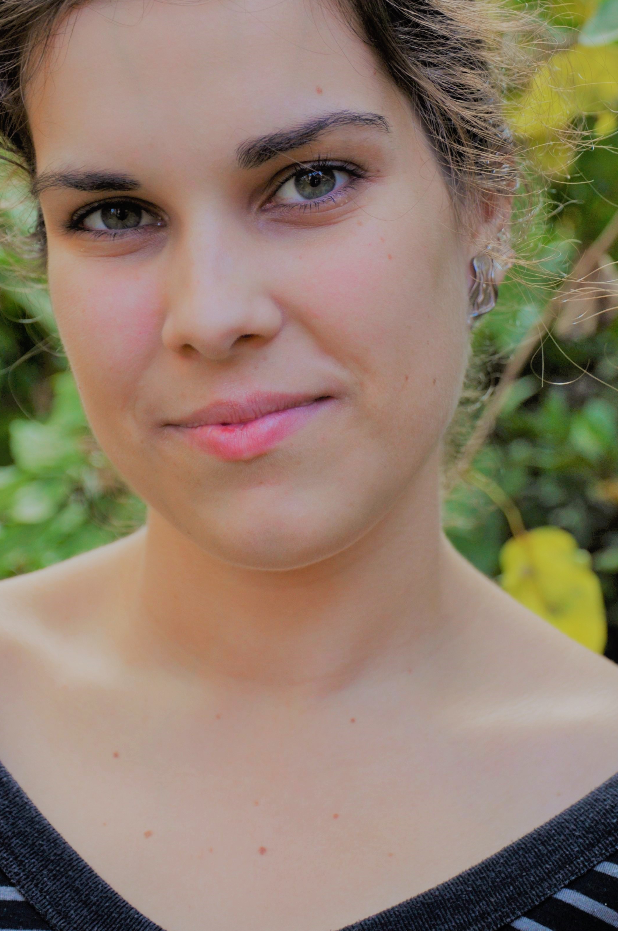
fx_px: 2194
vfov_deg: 23.9
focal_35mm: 85
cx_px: 317
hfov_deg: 16.0
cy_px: 377
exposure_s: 1/160
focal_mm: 42
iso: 400
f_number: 4.8
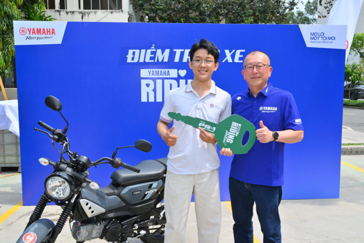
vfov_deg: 37.9
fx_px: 354
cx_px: 182
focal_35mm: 35
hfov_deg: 54.4
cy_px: 122
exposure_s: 1/200
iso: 320
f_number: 16
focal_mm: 35
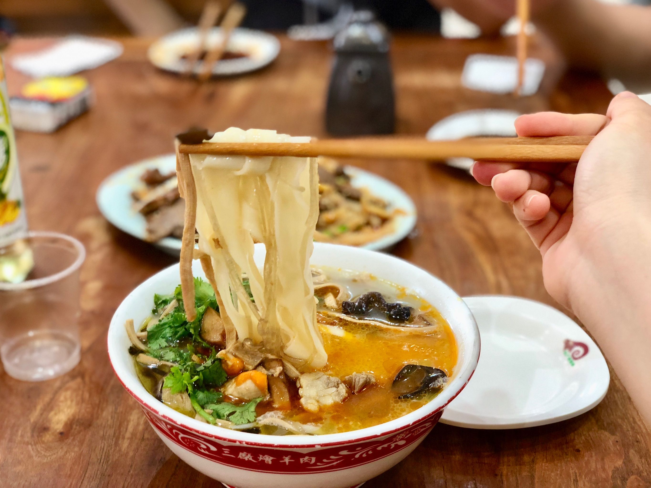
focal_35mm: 52
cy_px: 244
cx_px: 326
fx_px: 978
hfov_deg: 36.8
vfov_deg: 28.0
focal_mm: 6
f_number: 2.4
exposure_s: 1/33
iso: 80
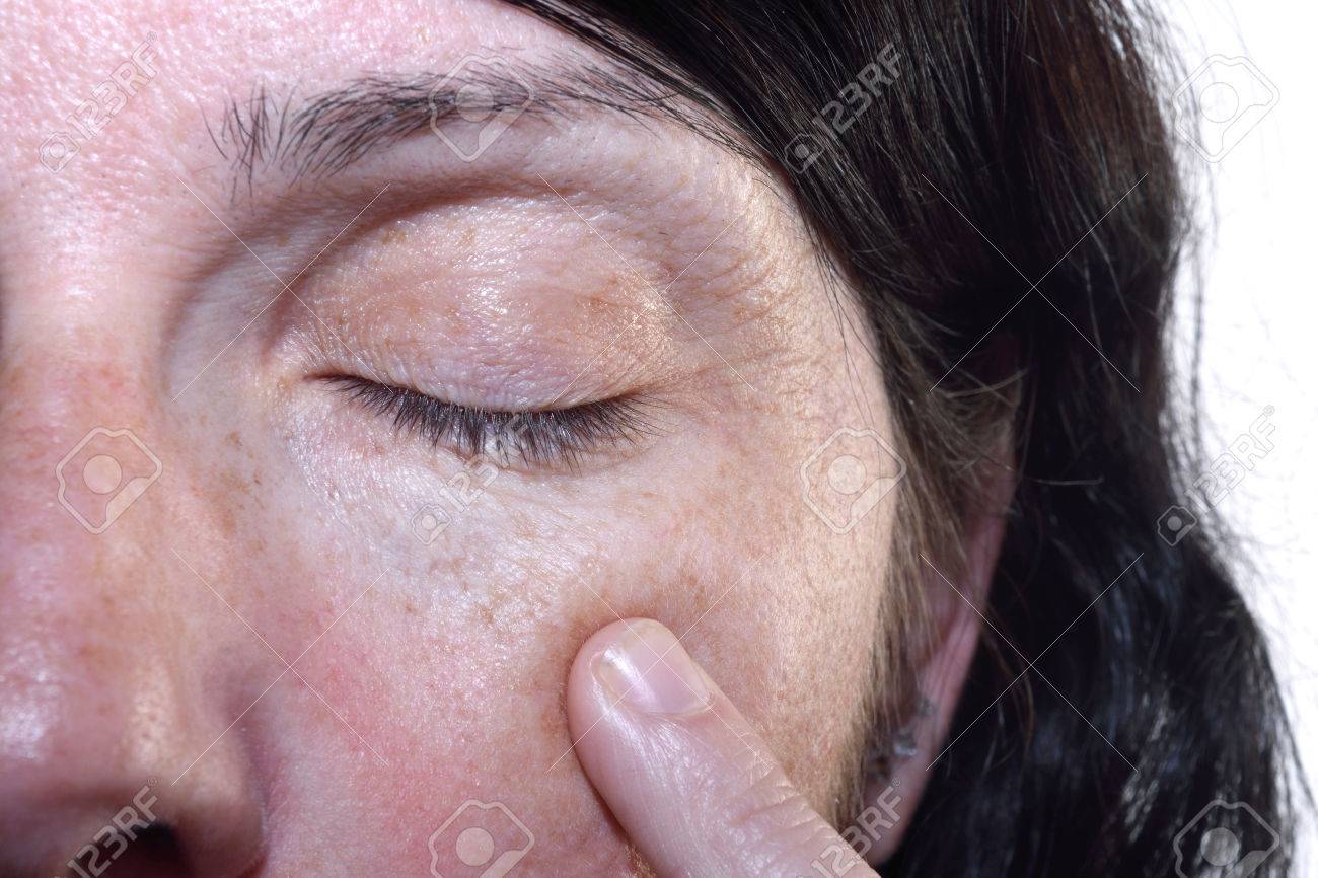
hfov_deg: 24.6
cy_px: 439
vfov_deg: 16.5
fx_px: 3019
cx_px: 659
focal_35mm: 82
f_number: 13
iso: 100
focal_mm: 55
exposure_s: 1/200
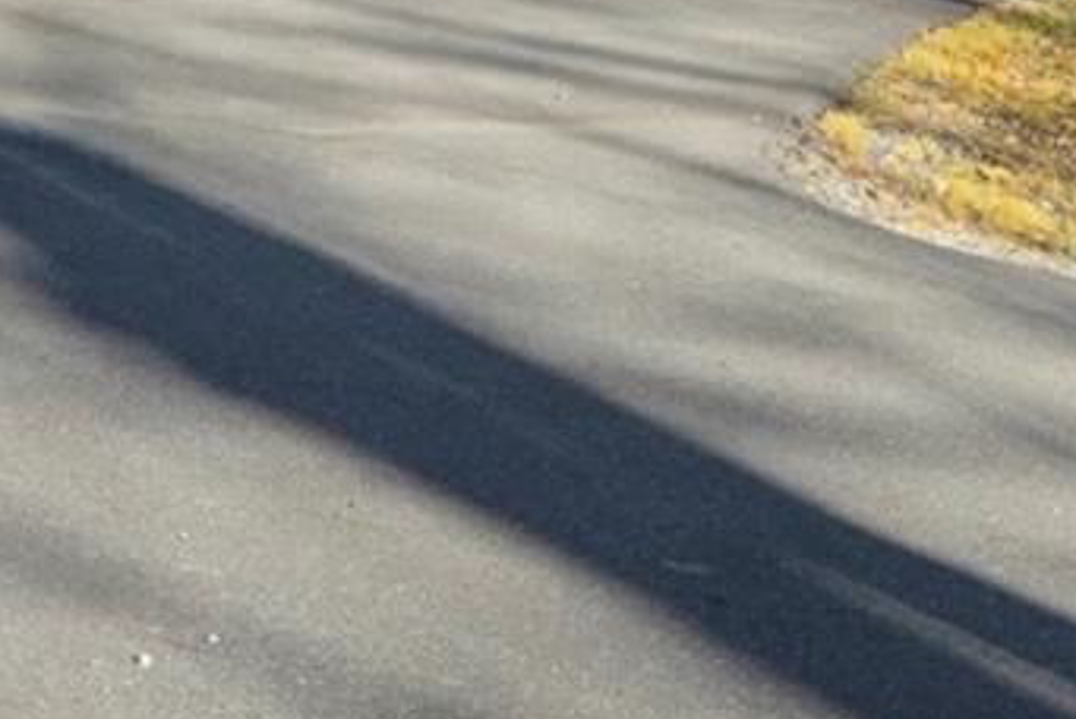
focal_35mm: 123
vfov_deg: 10.5
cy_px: -544
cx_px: 297
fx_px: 3679
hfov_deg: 16.6
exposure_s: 1/125
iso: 100
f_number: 16
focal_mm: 20.5
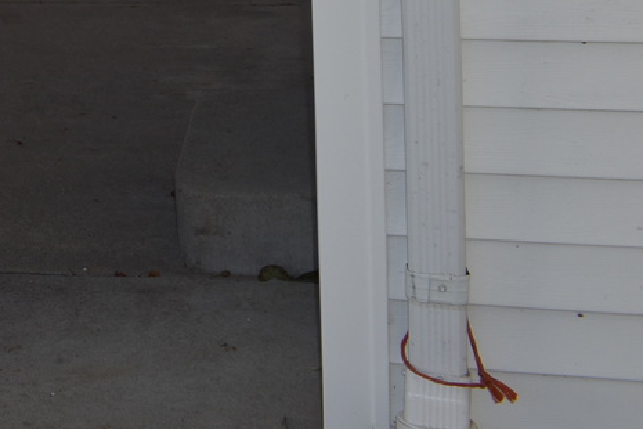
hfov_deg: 18.3
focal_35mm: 94
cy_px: -267
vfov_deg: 13.5
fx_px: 1679
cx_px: -420
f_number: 10
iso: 100
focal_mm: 18
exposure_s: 1/200
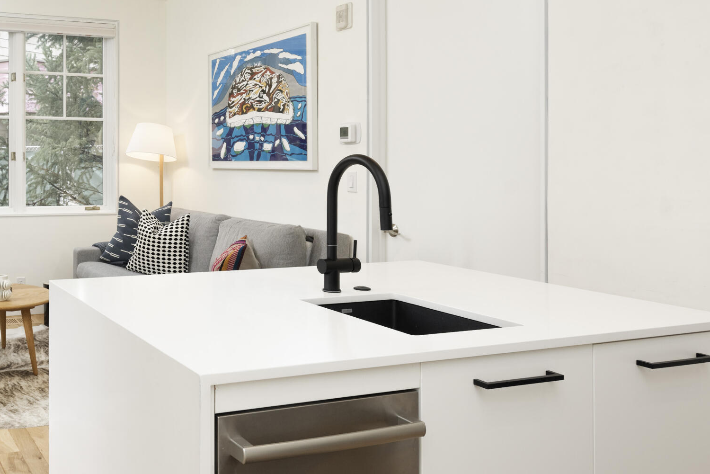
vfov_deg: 38.5
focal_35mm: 34
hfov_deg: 49.3
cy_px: 164
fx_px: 671
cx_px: 61
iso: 320
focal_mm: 17
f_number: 7.1
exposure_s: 1/80
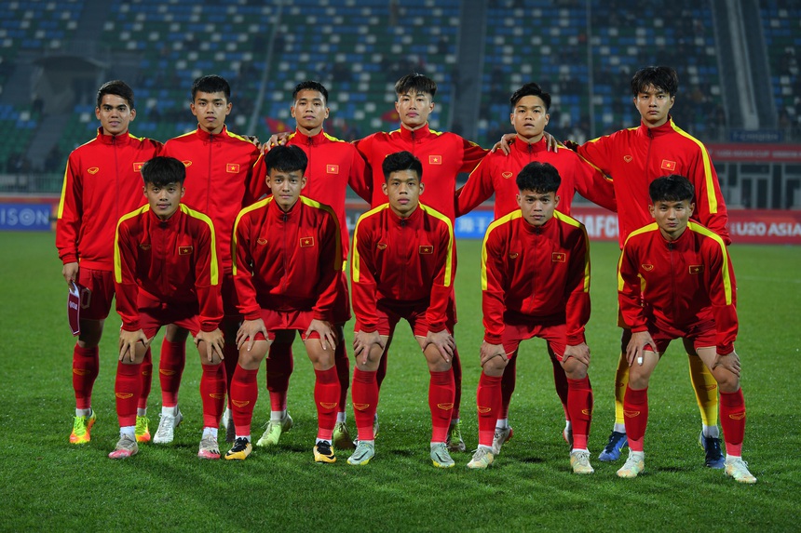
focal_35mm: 90
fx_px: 2002
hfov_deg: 22.6
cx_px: 400
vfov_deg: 15.2
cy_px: 266
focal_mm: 90
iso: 800
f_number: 2.8
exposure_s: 1/1000
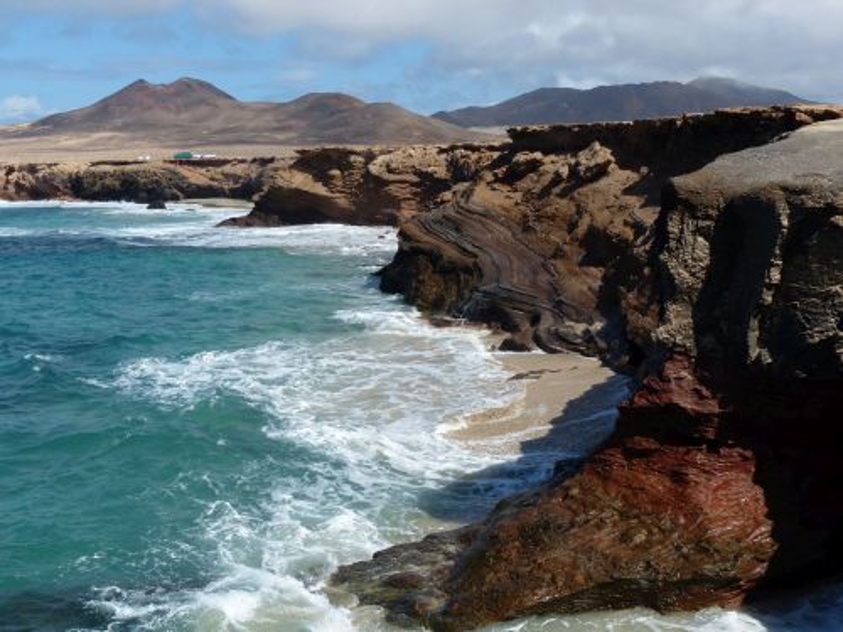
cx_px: 422
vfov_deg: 32.9
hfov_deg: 42.9
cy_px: 316
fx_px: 1072
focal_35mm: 44
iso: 100
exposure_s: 1/1600
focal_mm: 7.8
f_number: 4
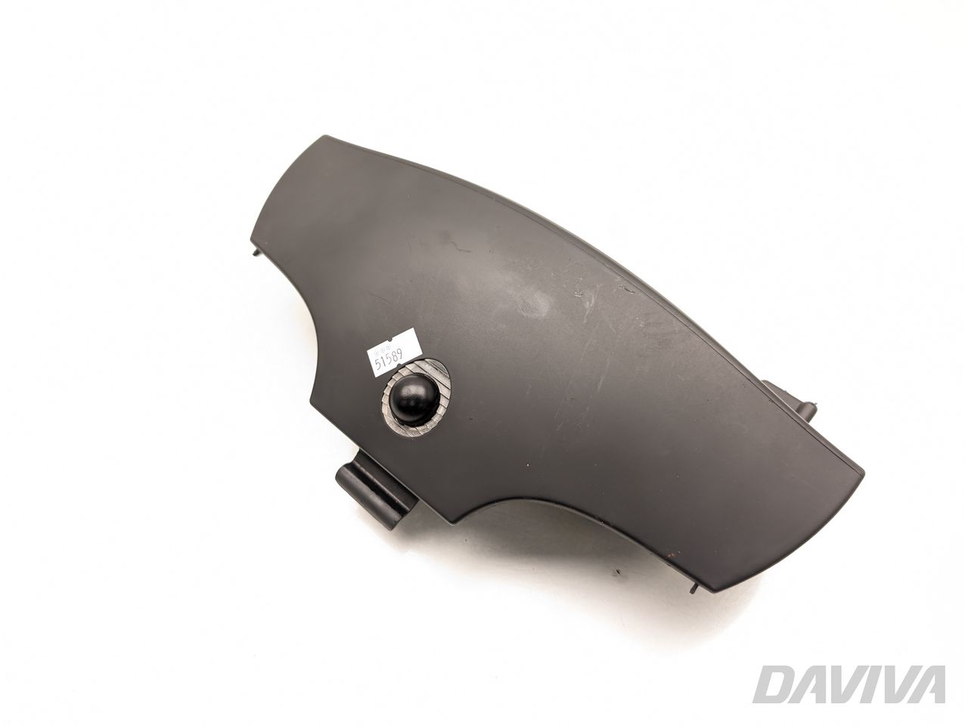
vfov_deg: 56.8
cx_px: 484
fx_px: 671
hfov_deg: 71.6
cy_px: 363
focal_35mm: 24
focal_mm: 6.9
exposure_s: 1/80
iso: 43
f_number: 1.68
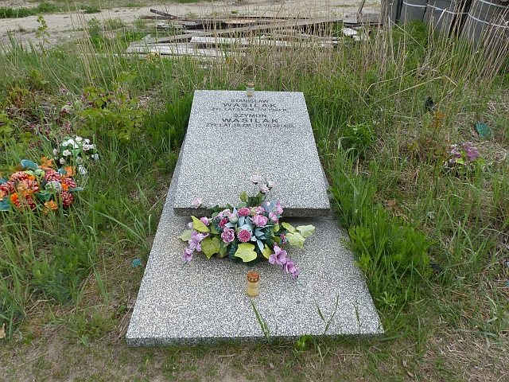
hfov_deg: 69.4
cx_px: 254
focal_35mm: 25
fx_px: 368
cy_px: 191
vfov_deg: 54.9
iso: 100
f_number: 4
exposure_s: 1/200
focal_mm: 4.5
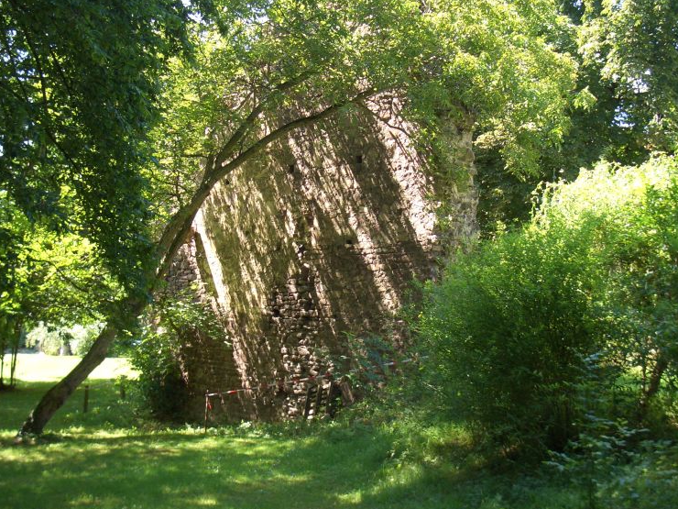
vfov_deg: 27.5
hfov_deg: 36.2
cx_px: 334
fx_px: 1038
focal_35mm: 53
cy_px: 240
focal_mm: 8.2
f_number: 3.1
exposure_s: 1/100
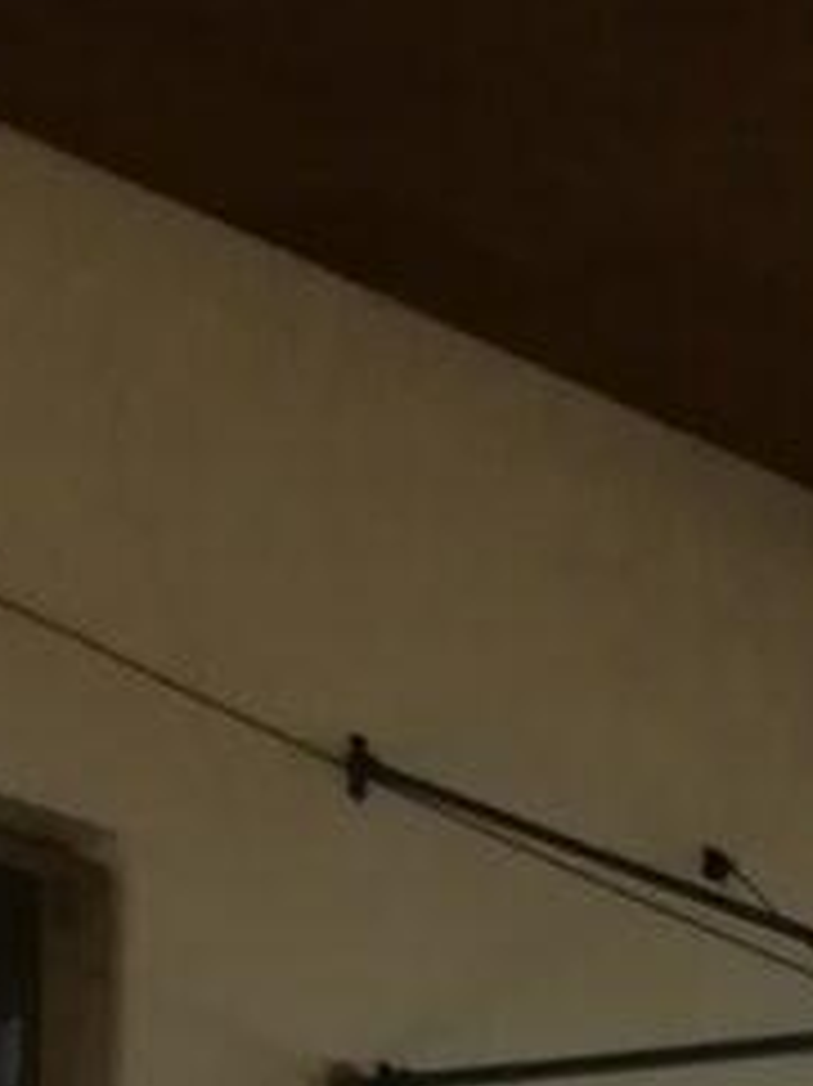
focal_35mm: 172
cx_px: 1698
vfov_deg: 9.4
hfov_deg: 8.2
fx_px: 5396
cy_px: 3132
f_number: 2.2
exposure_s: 1/210
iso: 50
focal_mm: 3.46
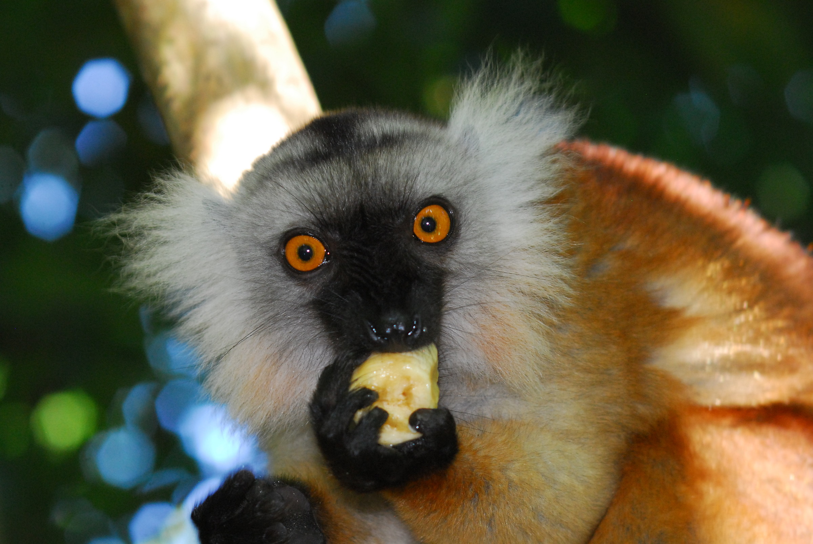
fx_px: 13565
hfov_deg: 3.4
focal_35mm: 600
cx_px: 406
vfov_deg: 2.3
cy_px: 272
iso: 800
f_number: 5.6
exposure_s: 1/60
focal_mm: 400
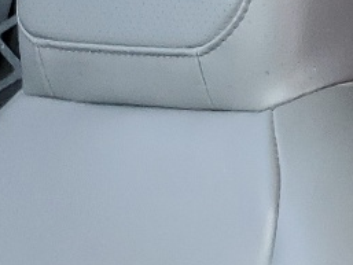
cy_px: -26
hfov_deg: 9.5
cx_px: 1059
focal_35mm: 162
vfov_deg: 9.1
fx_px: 1653
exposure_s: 1/161
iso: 50
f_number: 1.5
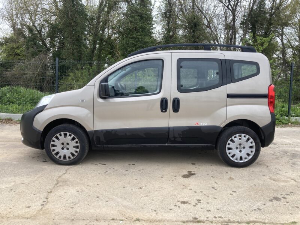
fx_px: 243
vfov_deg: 49.7
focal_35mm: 28
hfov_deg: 63.4
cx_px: 150
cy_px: 112
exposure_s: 1/192
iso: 20
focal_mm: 3.99
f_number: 1.8
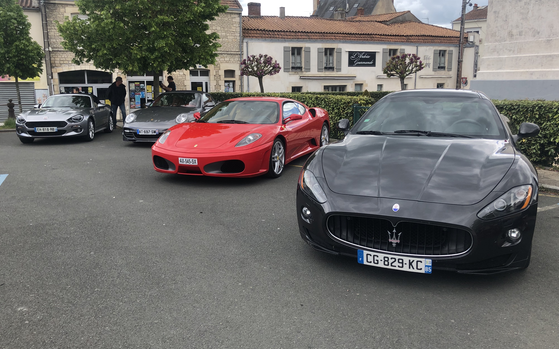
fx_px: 457
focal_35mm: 30
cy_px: 161
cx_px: 281
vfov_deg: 41.8
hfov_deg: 62.9
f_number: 1.8
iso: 20
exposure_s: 1/571
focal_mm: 3.99
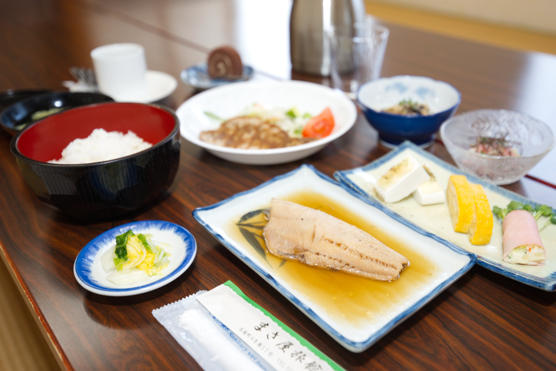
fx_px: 463
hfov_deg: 61.9
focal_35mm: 30
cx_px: 278
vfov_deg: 43.6
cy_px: 186
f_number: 2.8
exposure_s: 1/60
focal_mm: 30
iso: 400
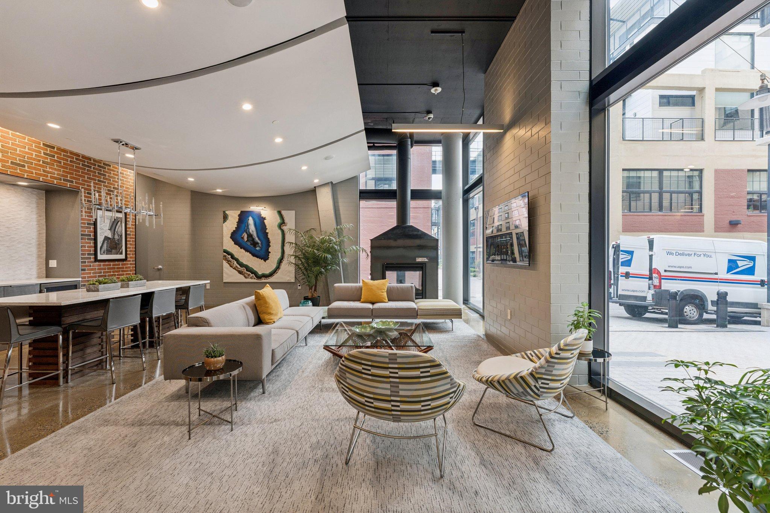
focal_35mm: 14
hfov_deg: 104.3
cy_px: 256
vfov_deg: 81.2
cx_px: 385
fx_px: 299
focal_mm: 14
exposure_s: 1/10
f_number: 8
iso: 200
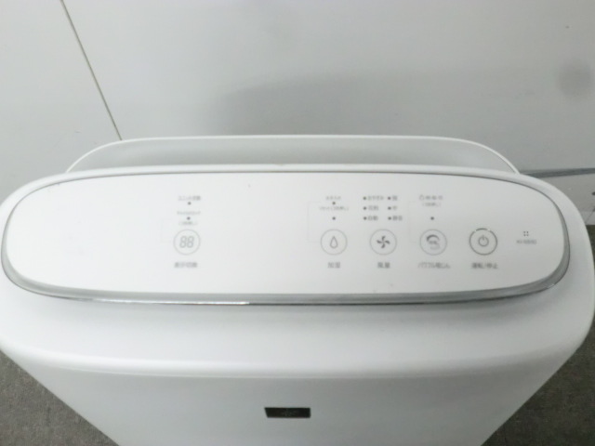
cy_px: 223
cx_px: 298
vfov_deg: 32.2
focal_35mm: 45
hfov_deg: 42.1
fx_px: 773
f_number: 4.3
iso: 800
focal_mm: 8.2
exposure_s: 1/50
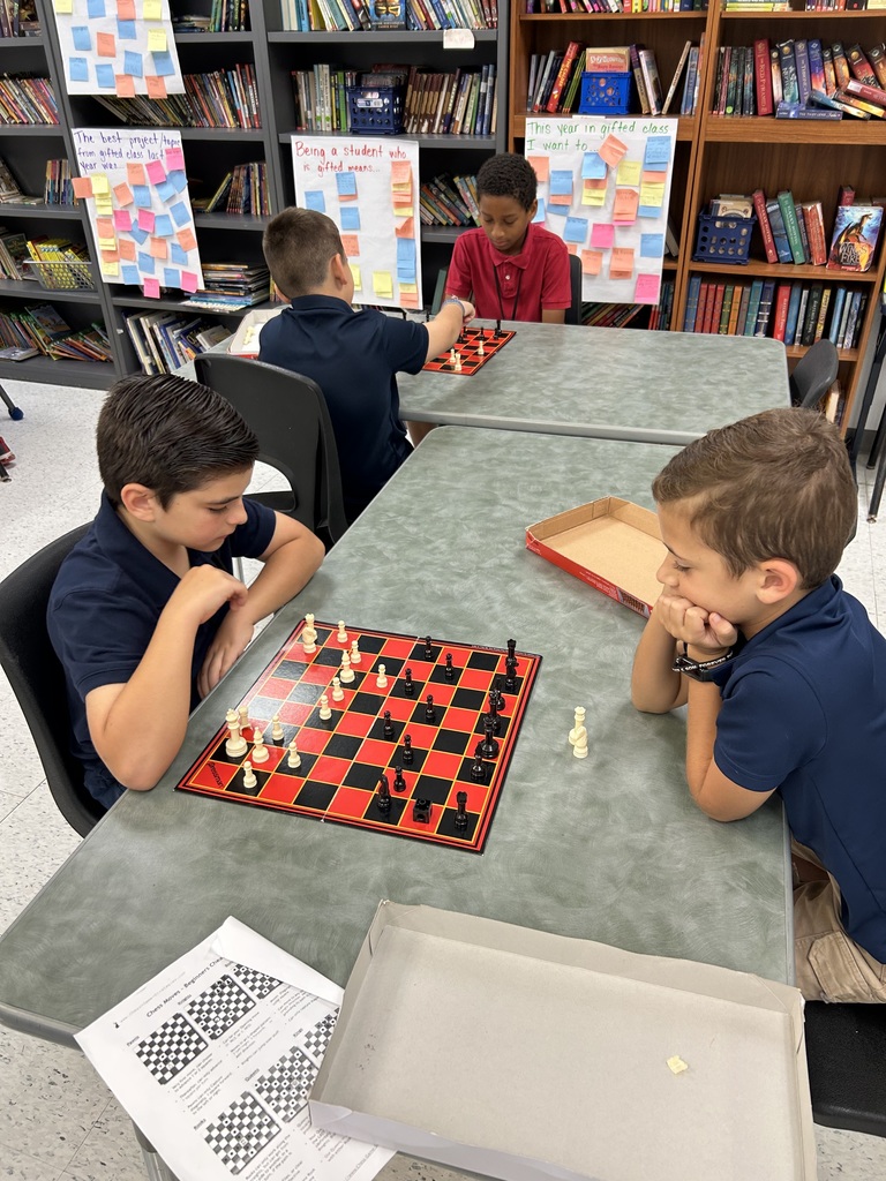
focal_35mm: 26
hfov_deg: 53.1
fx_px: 887
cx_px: 443
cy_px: 590
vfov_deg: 67.3
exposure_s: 1/60
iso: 80
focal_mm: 5.7
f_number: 1.5
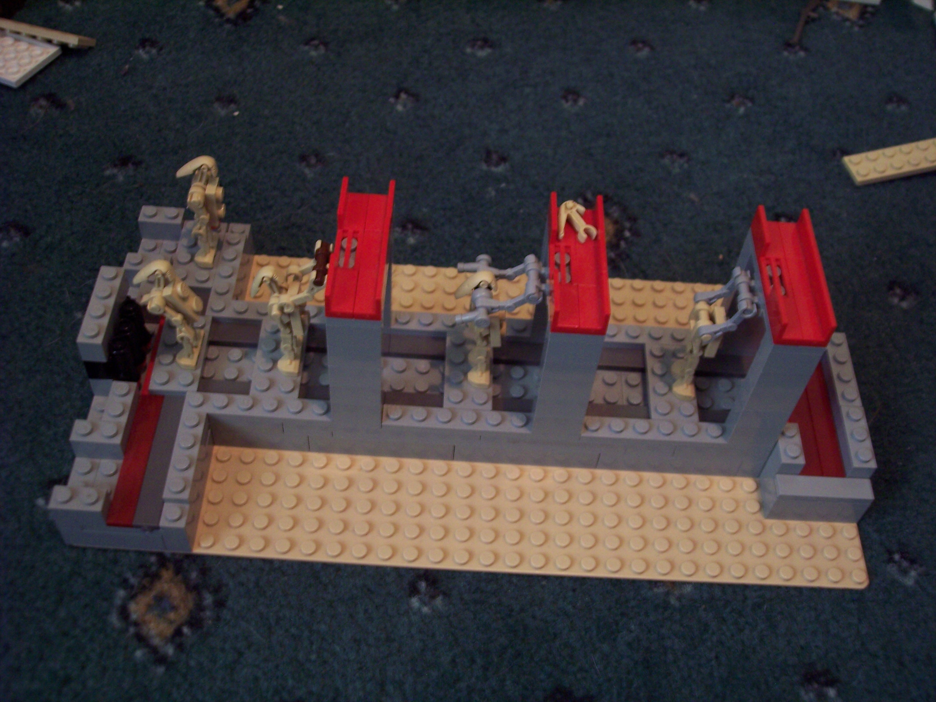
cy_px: 351
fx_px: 1055
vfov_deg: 36.8
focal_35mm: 39
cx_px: 468
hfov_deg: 47.9
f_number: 3.4
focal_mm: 8
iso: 200
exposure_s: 1/8
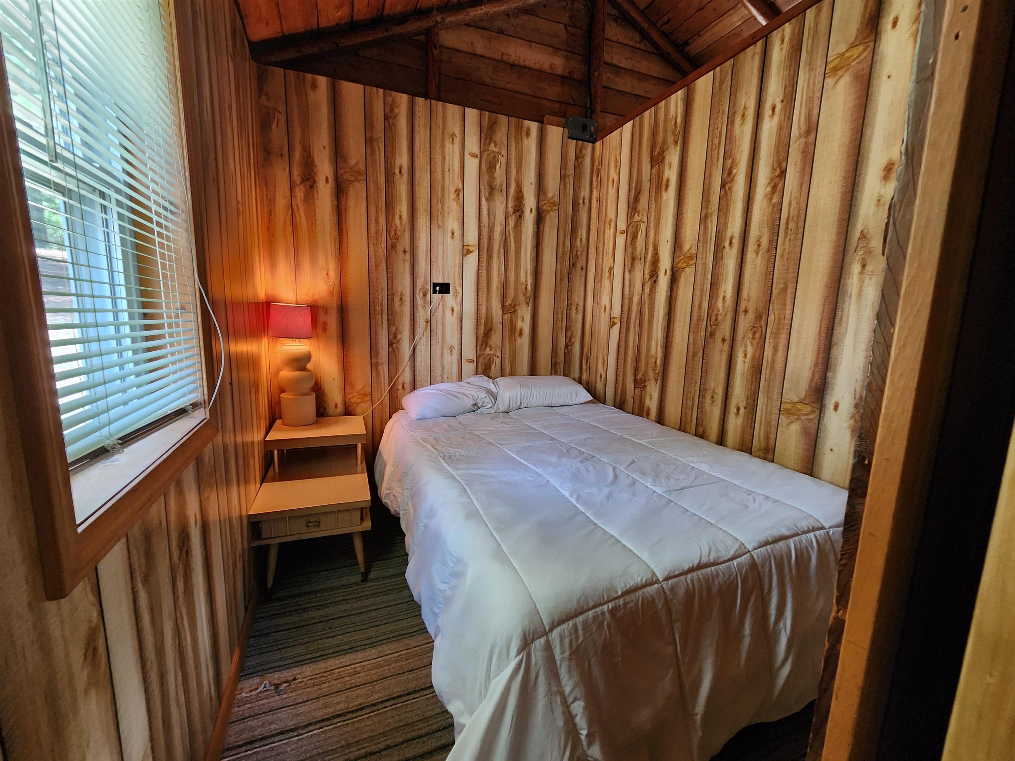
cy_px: 380
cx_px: 508
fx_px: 381
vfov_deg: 89.9
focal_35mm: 13
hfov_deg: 106.2
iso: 320
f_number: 2.2
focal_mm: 2.2
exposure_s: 1/30
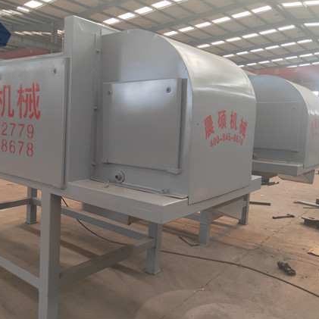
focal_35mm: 29
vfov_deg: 55.6
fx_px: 302
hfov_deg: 54.7
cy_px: 152
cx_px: 112
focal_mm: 3.97
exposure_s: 1/100
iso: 110
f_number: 1.7
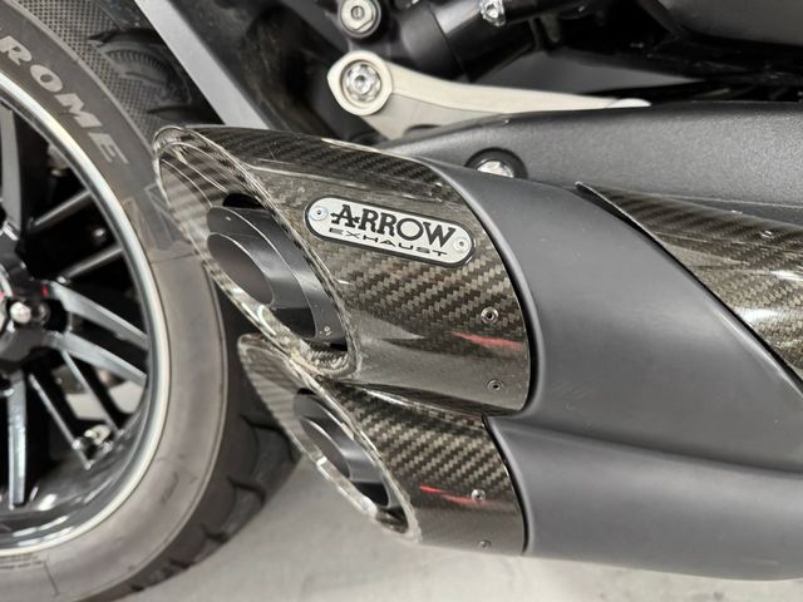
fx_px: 557
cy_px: 301
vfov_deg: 56.8
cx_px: 402
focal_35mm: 24
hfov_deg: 71.6
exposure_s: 1/50
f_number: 1.78
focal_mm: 6.76
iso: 640
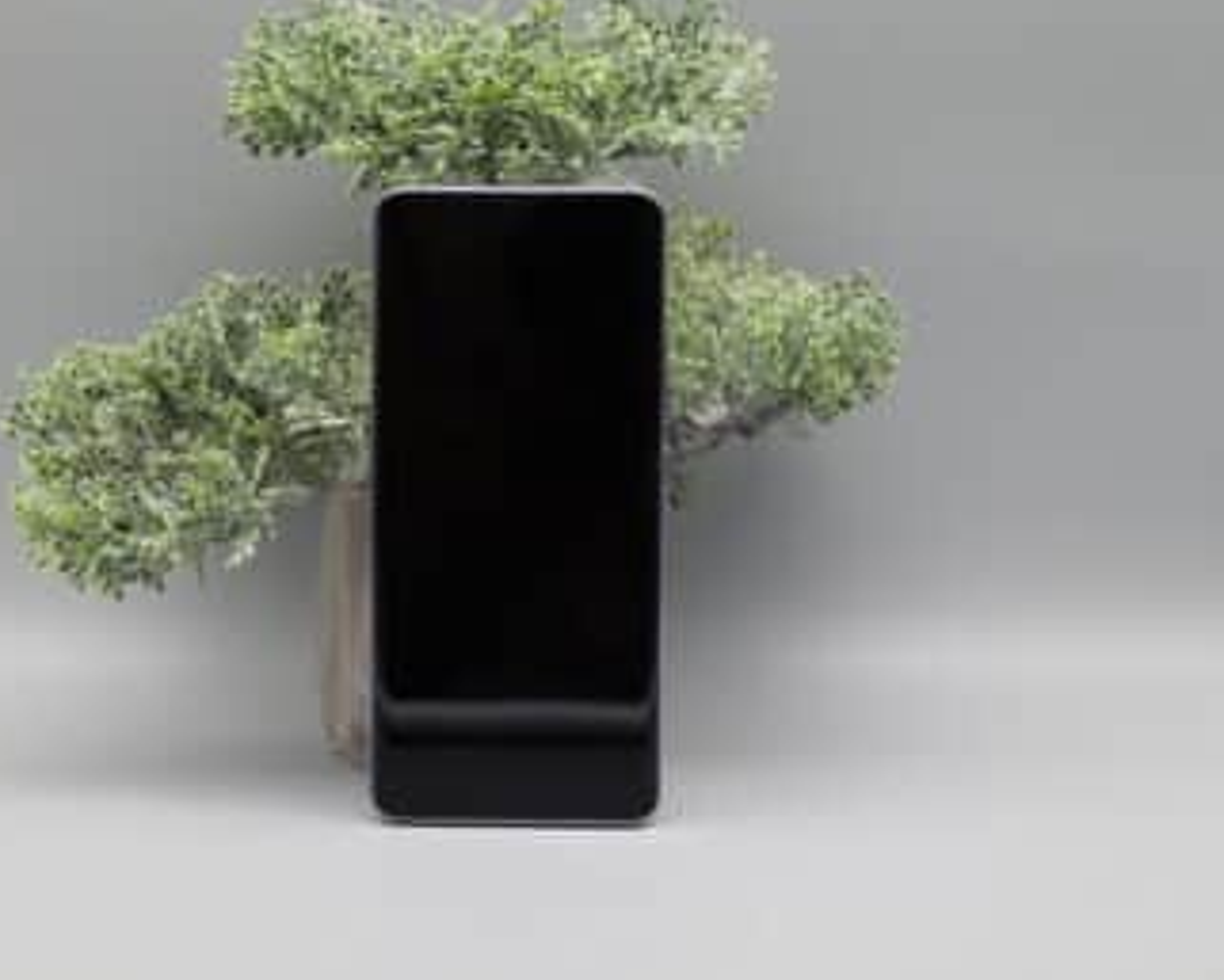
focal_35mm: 81
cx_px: 515
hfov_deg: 23.5
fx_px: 2935
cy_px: 488
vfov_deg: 19.0
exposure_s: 1/80
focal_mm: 71
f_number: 8
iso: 640
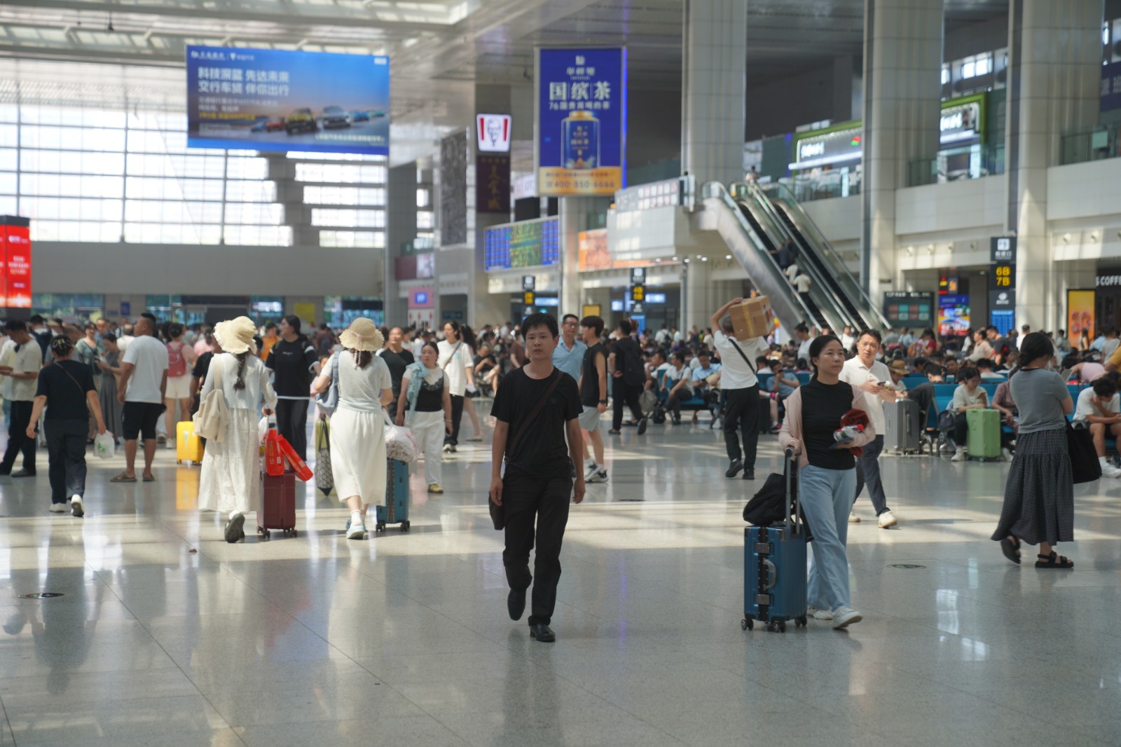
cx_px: 560
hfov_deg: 28.8
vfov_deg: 19.4
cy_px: 374
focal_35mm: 70
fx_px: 2179
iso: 125
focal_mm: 70
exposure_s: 1/100
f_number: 3.2
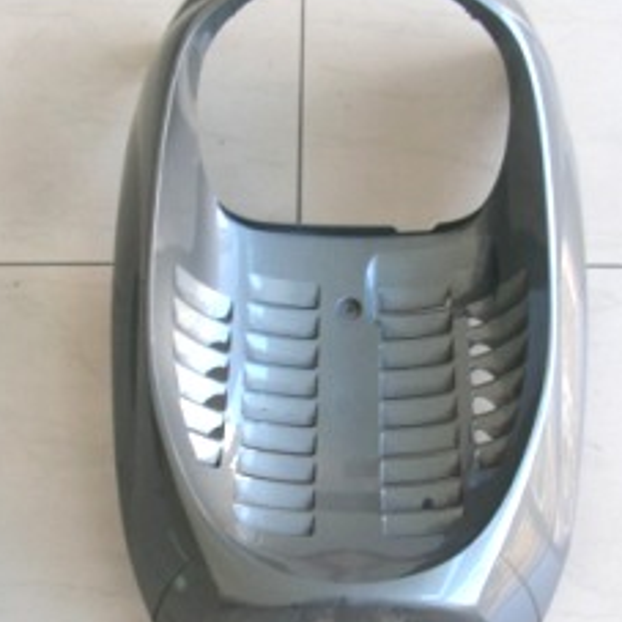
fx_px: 1240
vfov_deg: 28.1
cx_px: 334
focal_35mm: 61
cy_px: 344
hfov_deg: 28.1
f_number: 2.8
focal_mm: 5.8
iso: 50
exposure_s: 1/41.1
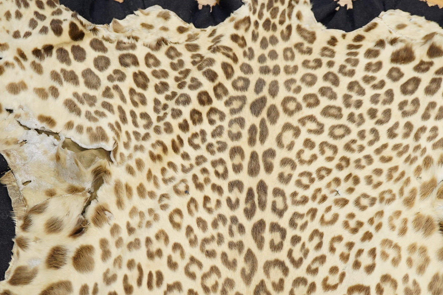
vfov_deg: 21.5
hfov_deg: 31.9
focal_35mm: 63
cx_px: 242
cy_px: 175
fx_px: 775
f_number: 3.5
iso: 1250
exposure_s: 1/125
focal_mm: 30
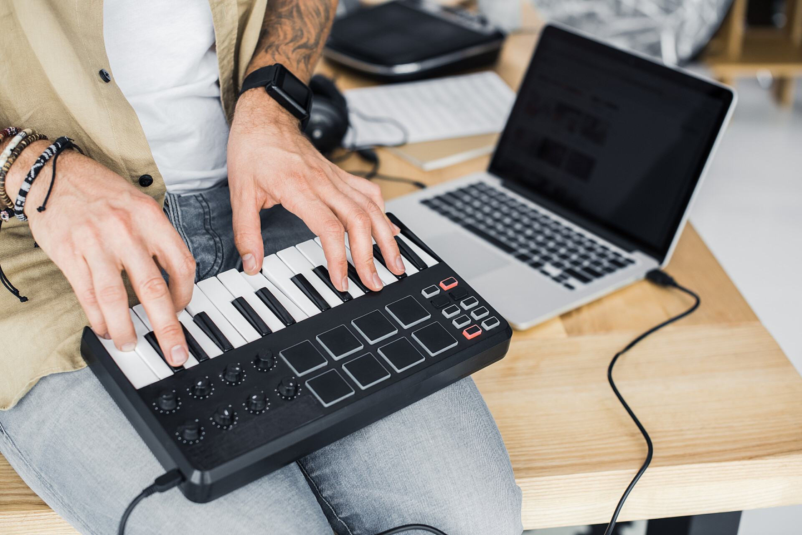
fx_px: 1114
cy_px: 268
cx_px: 401
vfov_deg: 27.0
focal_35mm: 50
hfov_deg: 39.6
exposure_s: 1/250
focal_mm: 50
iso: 400
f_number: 3.2
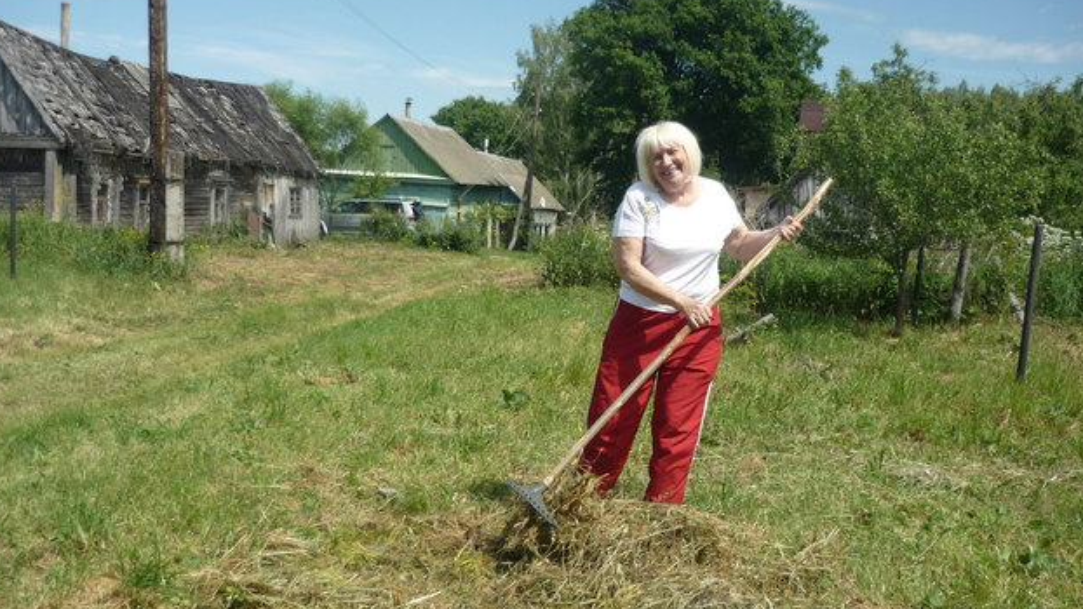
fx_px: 1063
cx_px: 535
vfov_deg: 32.0
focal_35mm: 37
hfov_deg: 54.0
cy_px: 336
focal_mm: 5.5
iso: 100
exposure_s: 1/200
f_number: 8
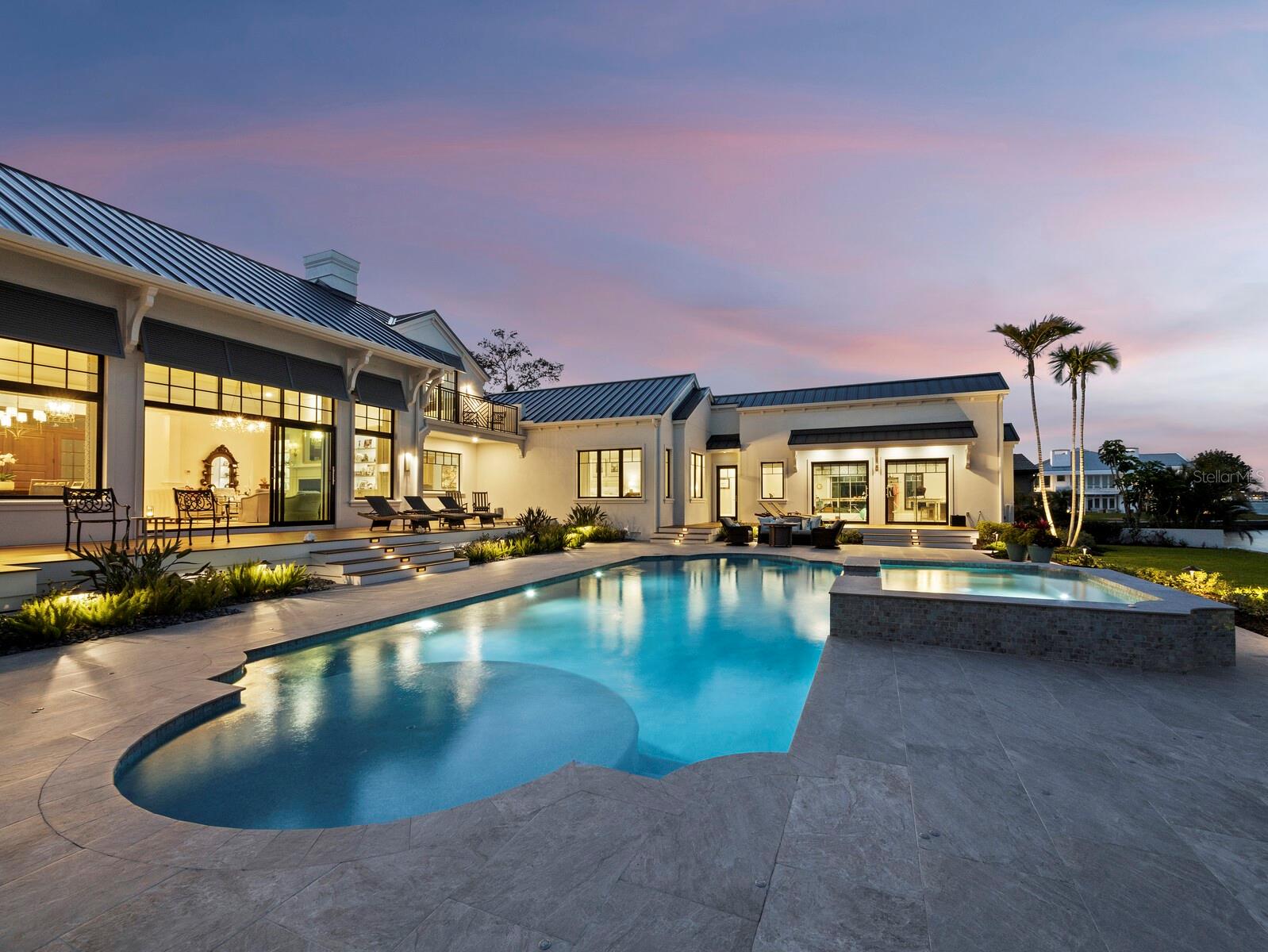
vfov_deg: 85.7
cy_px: 476
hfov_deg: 102.0
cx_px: 634
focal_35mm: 14
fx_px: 513
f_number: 9
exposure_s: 2.5
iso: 400
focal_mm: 7
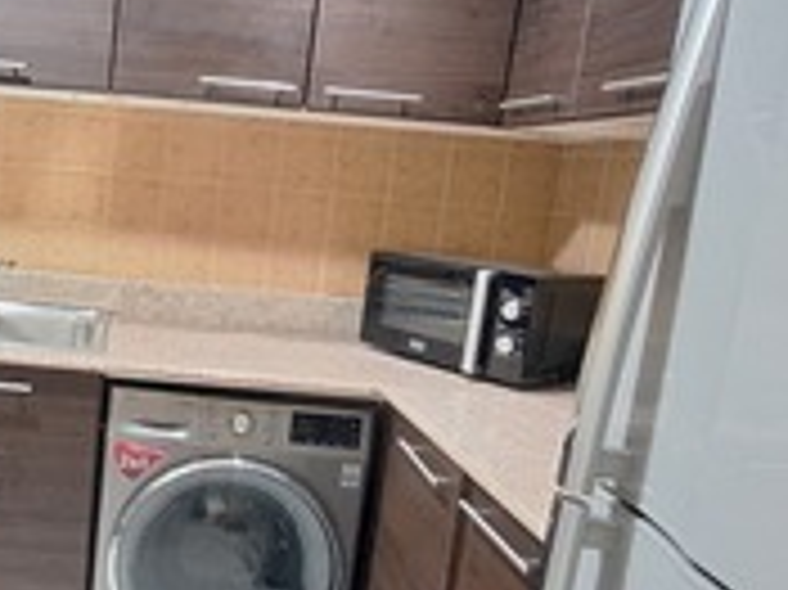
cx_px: 97
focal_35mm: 34
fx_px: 773
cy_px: 286
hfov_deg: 48.9
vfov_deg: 41.7
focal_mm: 1.74
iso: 400
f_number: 2.2
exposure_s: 1/25
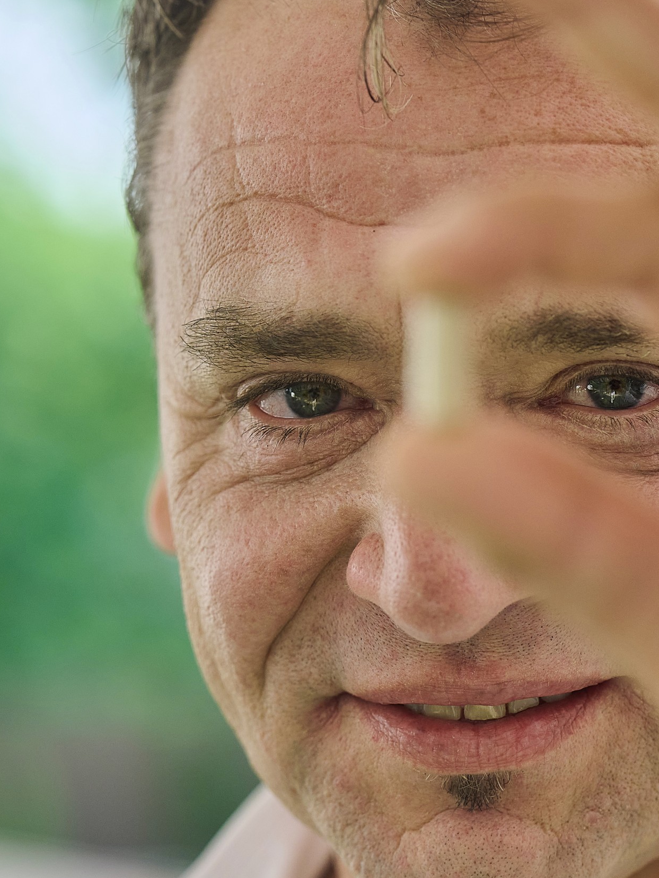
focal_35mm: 173
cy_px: 332
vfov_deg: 11.4
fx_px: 4391
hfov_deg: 8.6
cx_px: 604
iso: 560
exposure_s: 1/800
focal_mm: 85
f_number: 3.5
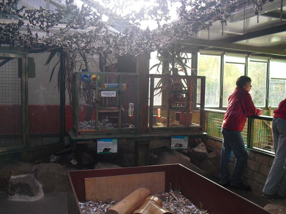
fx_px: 306
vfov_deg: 38.7
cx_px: 146
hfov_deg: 50.1
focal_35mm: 37
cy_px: 109
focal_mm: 6.3
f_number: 3.1
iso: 200
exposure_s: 1/125
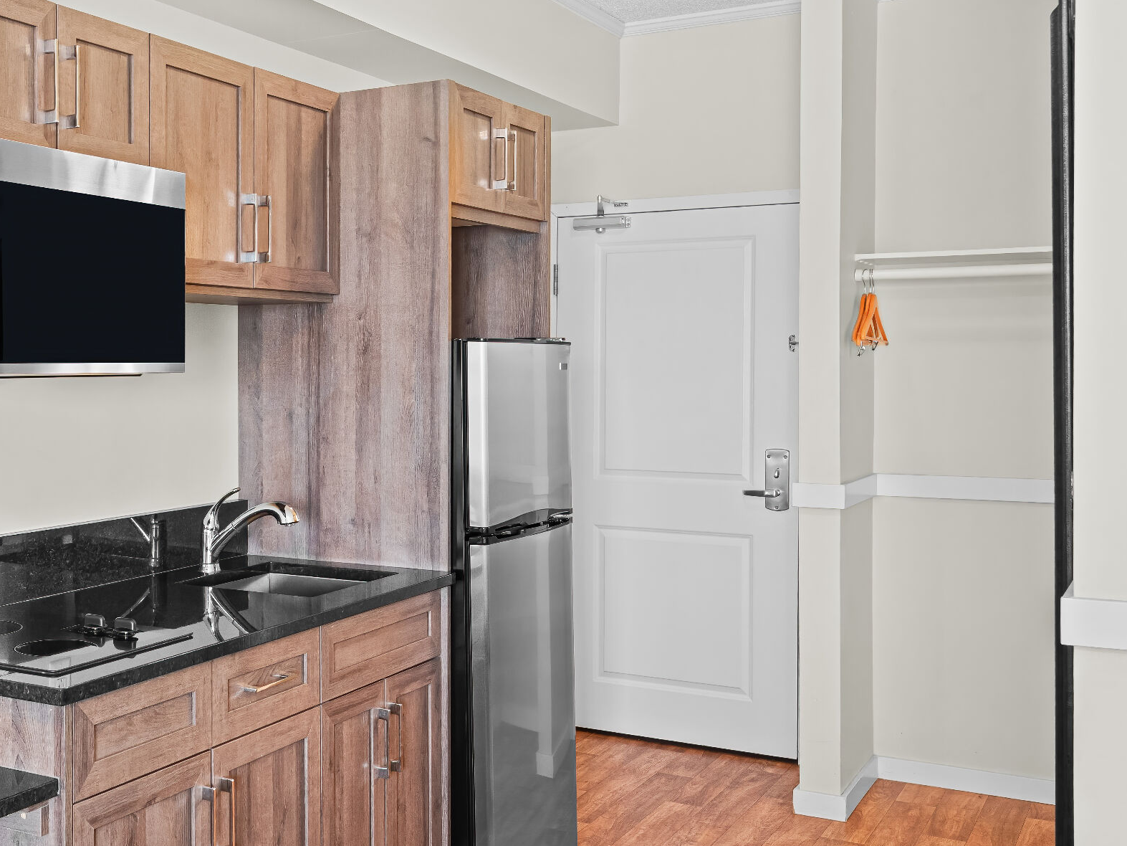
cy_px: 463
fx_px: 1433
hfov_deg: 41.1
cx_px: 223
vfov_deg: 32.9
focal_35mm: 44
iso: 500
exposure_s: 1/1.67
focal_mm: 24
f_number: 6.3
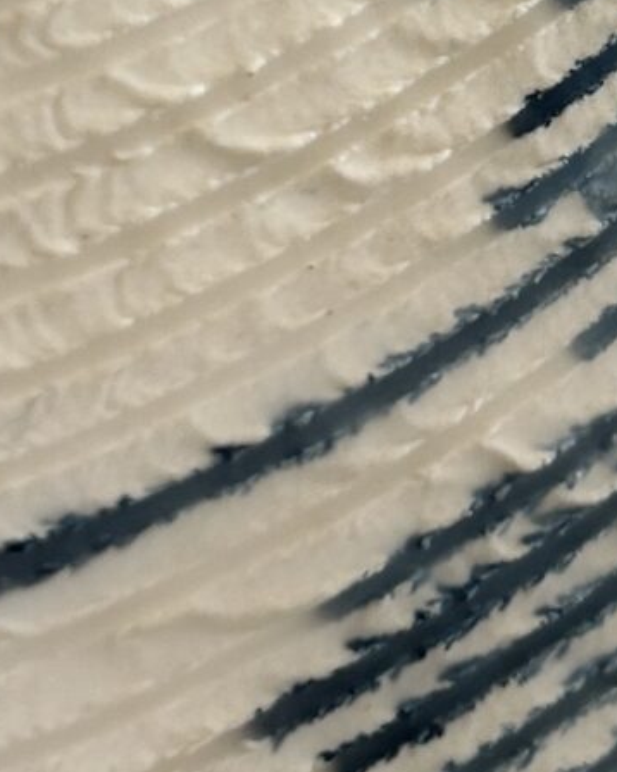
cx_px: 779
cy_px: -16
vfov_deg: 13.1
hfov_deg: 10.4
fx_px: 3312
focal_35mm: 145
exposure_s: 1/120
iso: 50
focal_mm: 5.7
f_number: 1.5
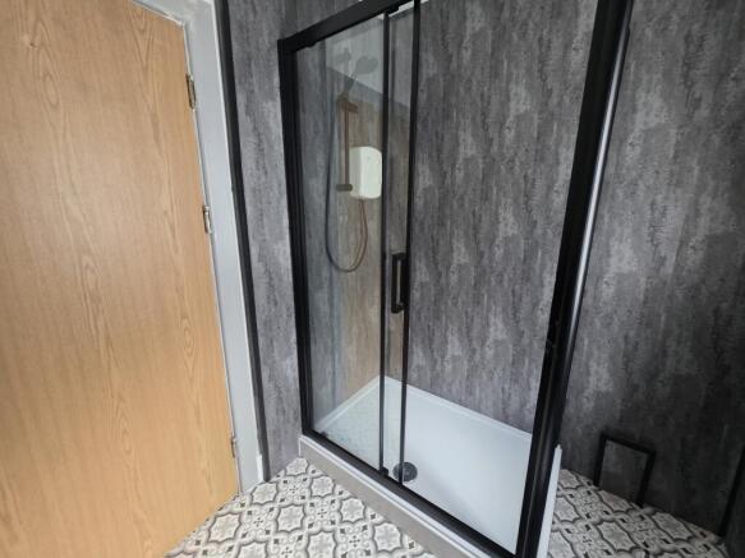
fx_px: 280
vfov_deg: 89.9
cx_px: 372
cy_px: 279
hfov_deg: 106.2
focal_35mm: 13
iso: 320
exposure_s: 1/50
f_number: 1.9
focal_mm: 2.2
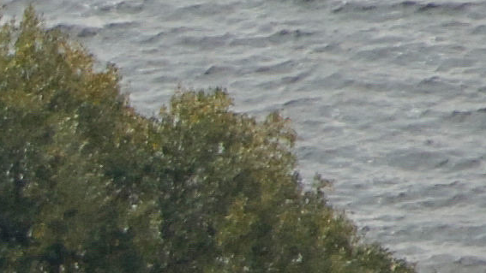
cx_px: -1108
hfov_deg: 1.9
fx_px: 14523
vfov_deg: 1.1
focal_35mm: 1127
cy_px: 437
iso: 400
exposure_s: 1/1000
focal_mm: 95
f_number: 5.6
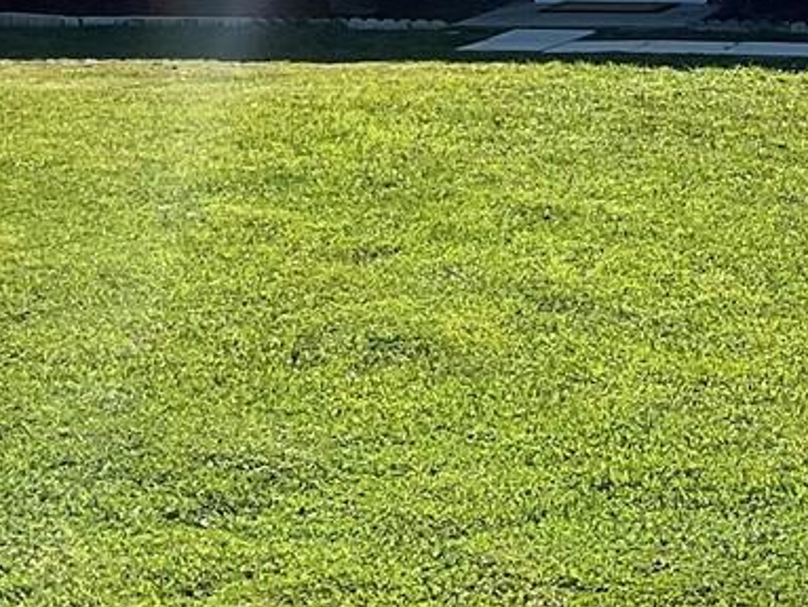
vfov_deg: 12.0
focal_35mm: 121
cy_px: -99
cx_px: 806
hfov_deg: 16.0
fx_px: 2827
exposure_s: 1/2320
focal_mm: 3
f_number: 1.8
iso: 16
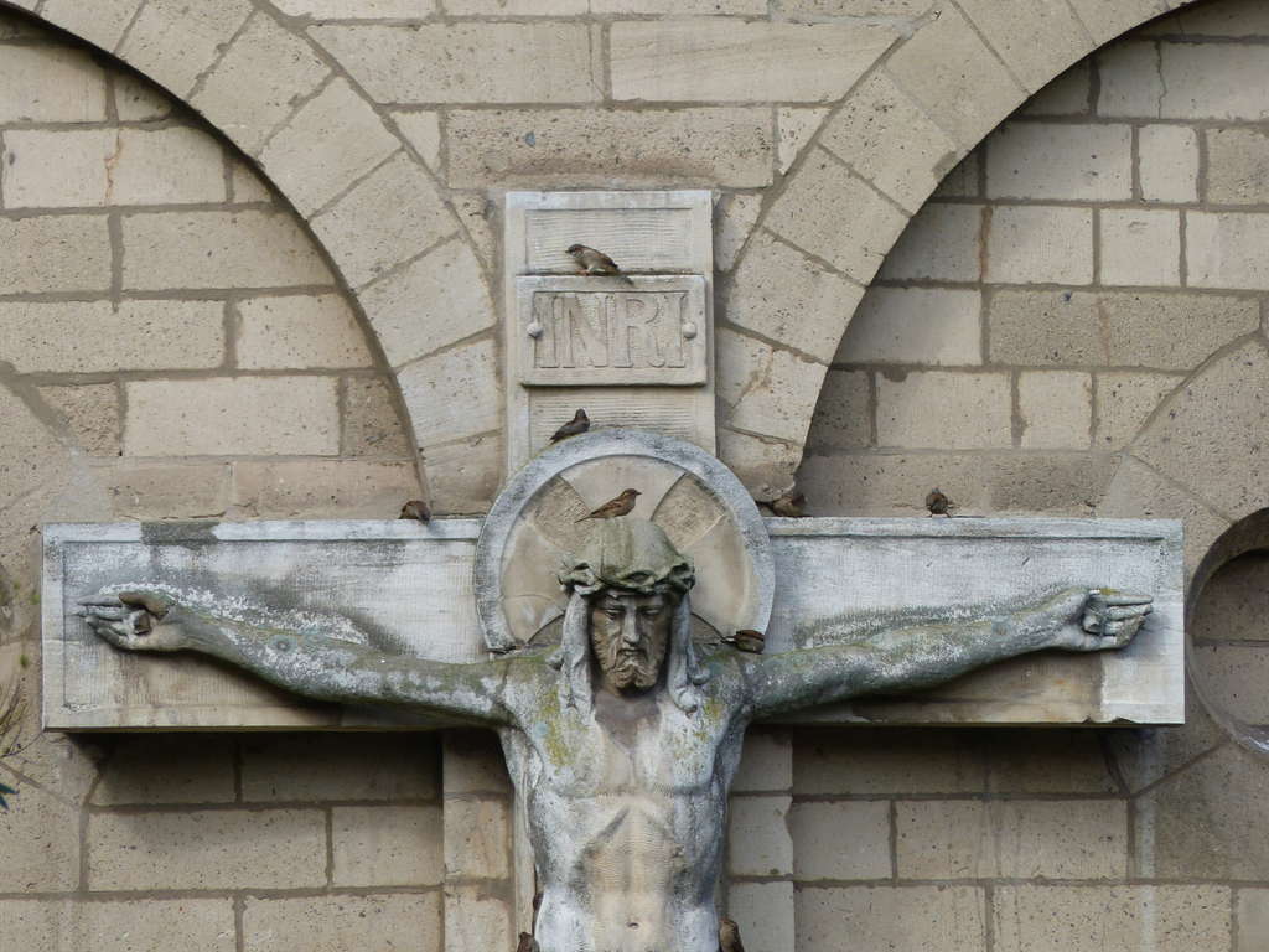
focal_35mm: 576
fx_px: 21116
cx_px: 634
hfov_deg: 3.4
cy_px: 476
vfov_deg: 2.6
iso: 100
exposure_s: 1/500
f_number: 4
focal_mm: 103.7
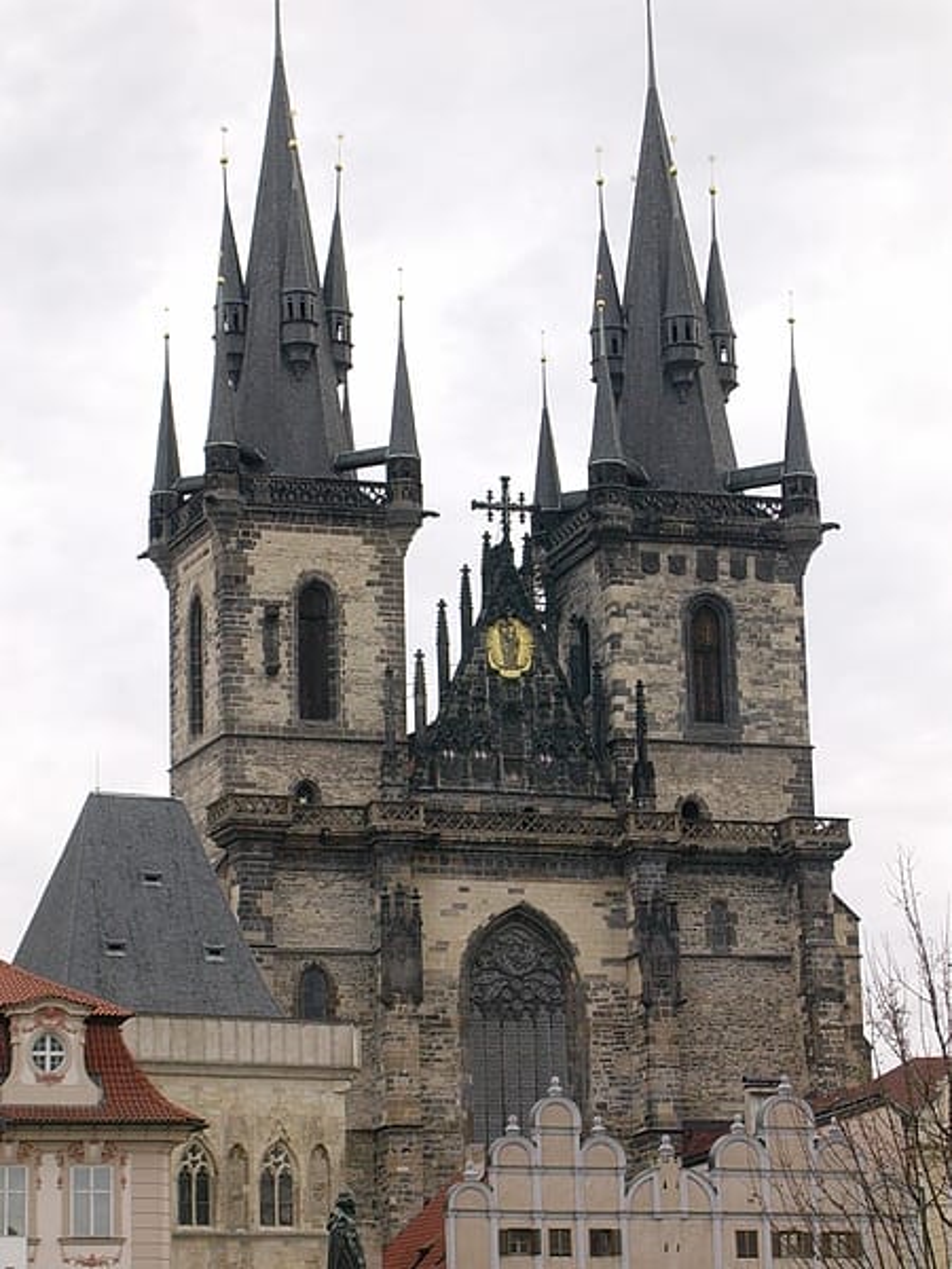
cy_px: 634
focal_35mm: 110
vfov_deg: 17.9
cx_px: 476
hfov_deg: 13.5
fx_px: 4034
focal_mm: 16.6
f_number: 4.8
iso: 70
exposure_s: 1/157
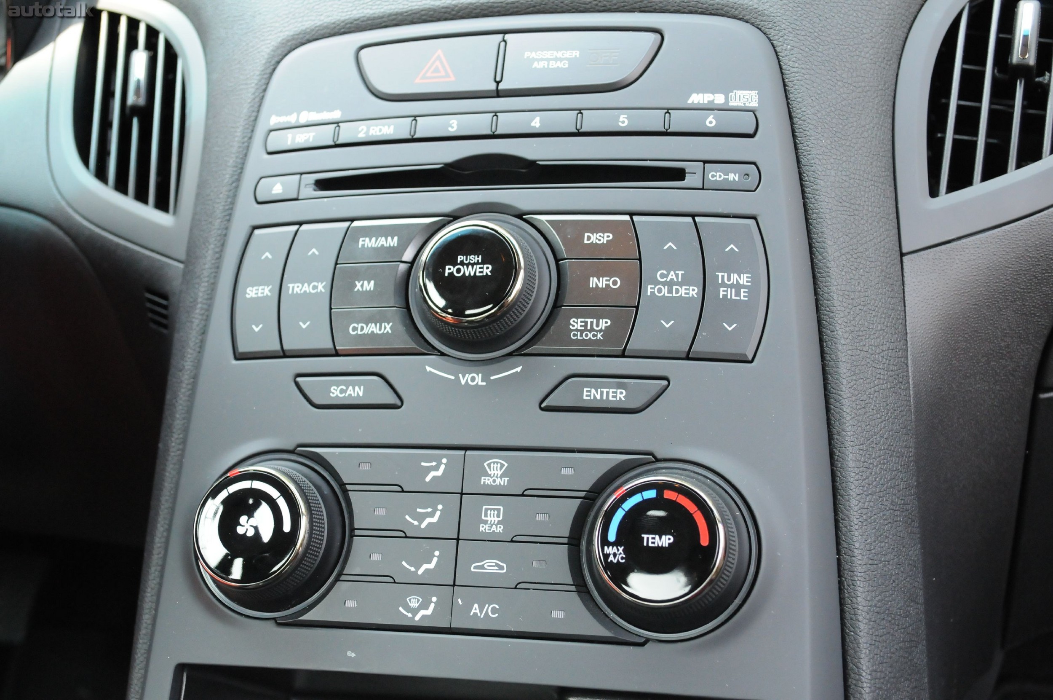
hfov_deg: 41.2
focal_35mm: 48
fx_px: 1402
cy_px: 350
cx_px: 526
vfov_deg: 28.0
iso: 2000
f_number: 5.6
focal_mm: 32
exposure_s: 1/250
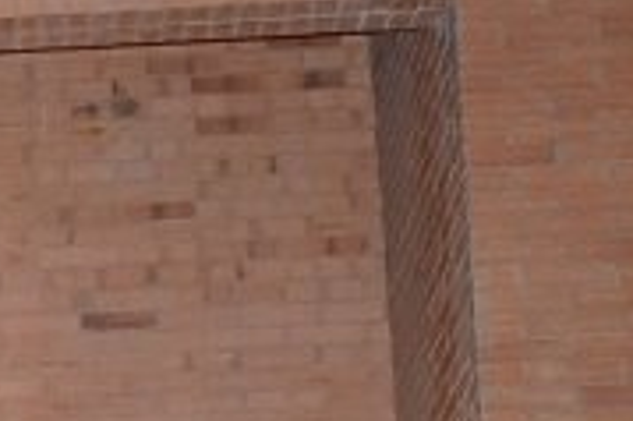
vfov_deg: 6.1
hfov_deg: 8.5
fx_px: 3882
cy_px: 725
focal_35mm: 221
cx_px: -856
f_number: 3.8
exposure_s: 1/60
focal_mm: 22
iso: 2500
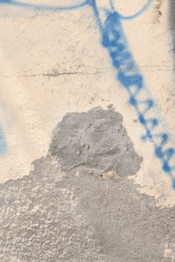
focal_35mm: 131
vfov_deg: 15.6
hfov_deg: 10.0
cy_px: 60
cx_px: 300
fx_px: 955
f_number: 11
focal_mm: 35
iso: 100
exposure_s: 1/250
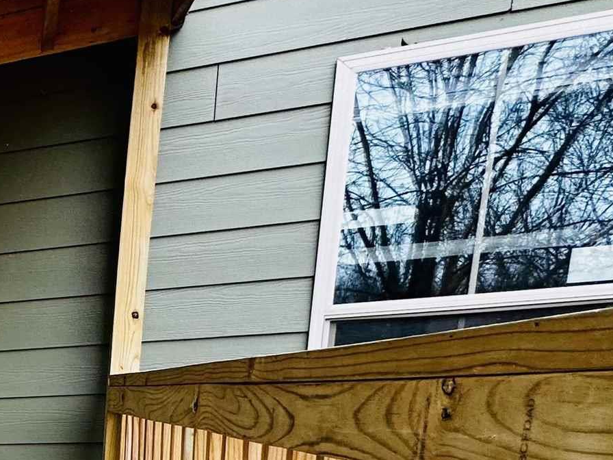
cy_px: 572
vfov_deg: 26.4
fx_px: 850
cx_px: -380
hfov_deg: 25.4
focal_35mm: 48
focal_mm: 2.22
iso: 64
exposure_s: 1/99
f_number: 2.2
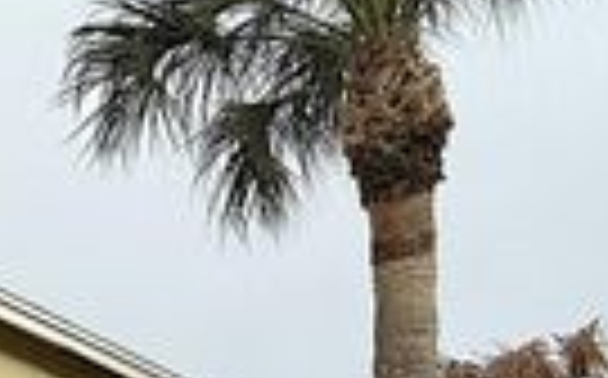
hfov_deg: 24.3
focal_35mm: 55
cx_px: -396
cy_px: 630
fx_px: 910
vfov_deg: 19.2
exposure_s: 1/1431
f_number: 2.2
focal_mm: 2.22
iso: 50
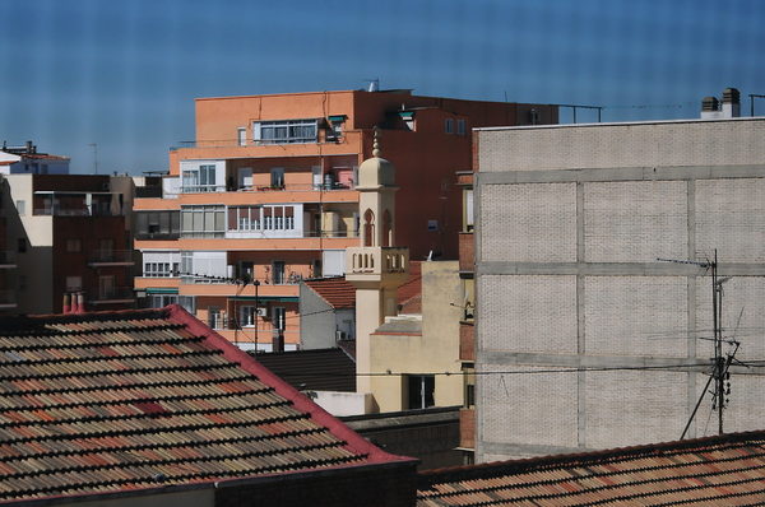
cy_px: 254
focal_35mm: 105
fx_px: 2228
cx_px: 382
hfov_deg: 19.5
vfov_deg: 13.0
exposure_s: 1/4000
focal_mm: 70
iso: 250
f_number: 4.5
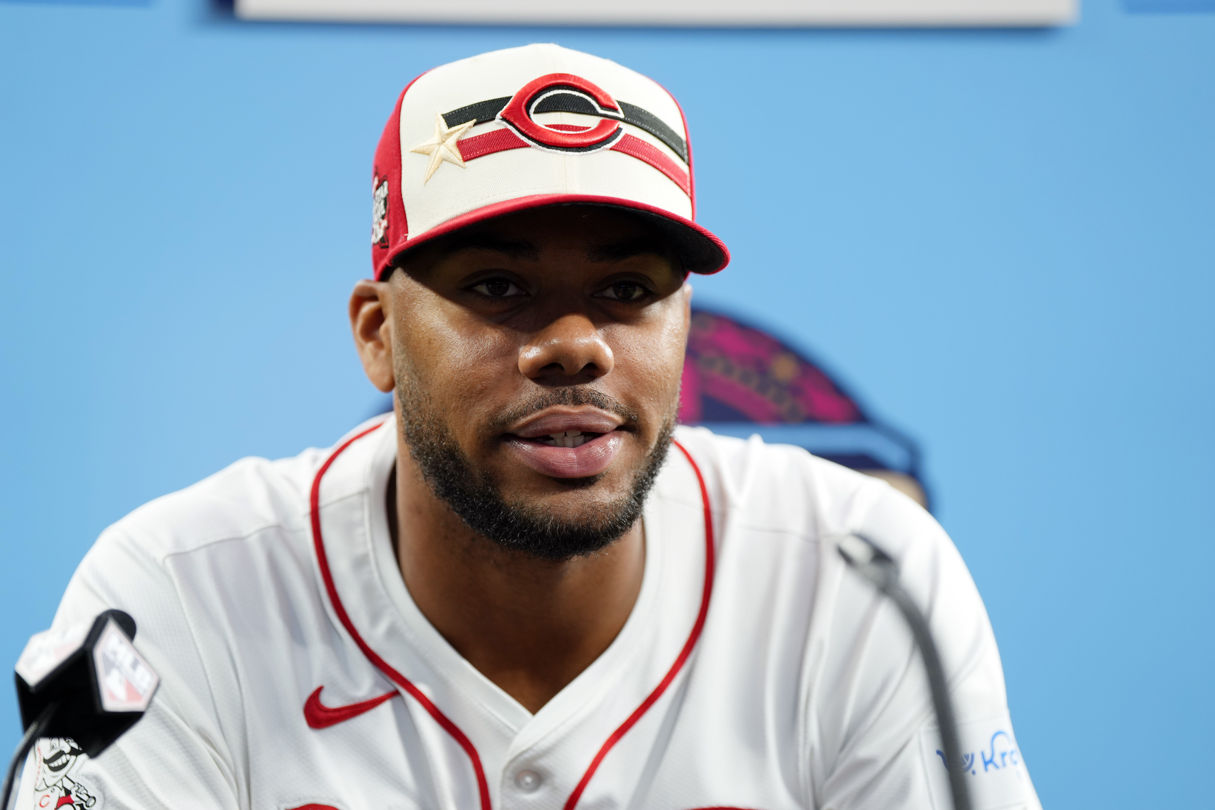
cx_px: 608
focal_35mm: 139
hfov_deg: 14.8
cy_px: 405
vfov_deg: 9.9
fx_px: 4691
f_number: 2.8
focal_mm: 139
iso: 500
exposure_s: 1/320
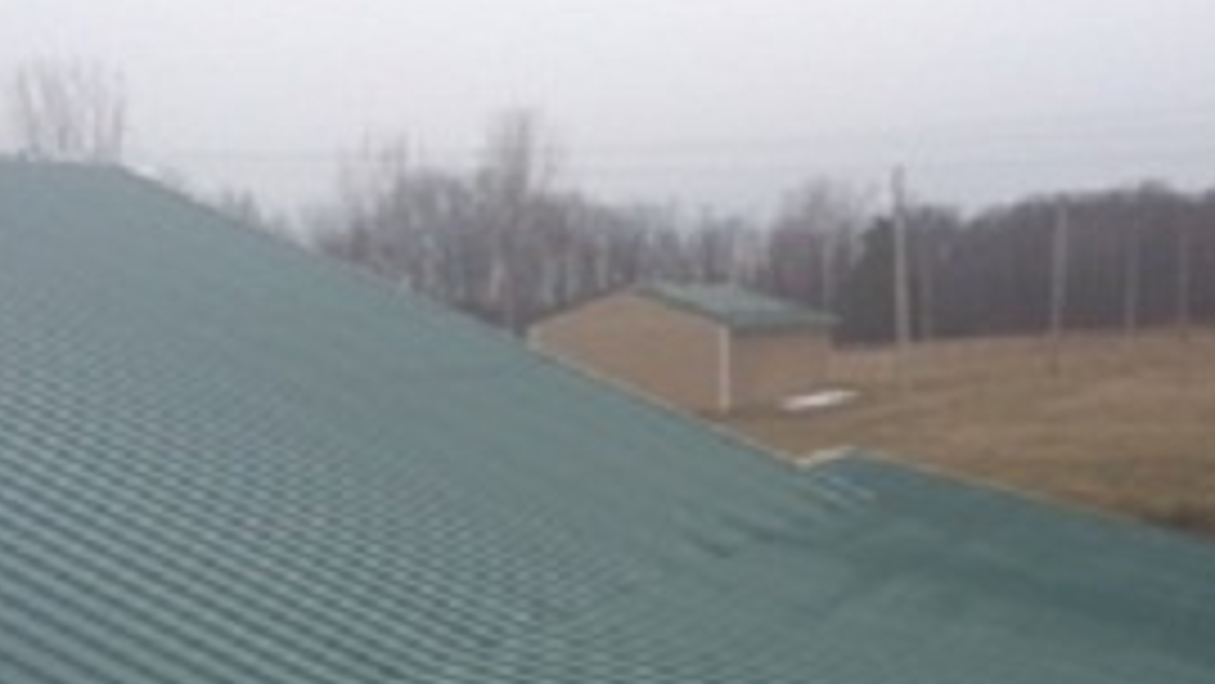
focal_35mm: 58
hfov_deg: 36.0
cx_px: 666
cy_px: 612
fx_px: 1869
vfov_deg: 20.3
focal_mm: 4.12
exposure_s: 1/1642
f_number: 2.2
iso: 32
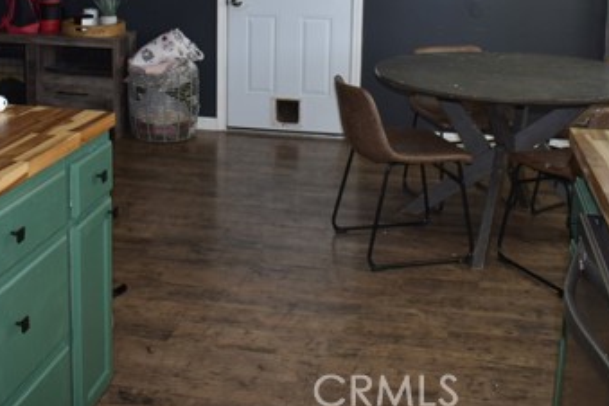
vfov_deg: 25.6
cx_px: 232
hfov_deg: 38.7
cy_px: 33
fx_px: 863
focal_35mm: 51
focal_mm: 18
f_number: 3.5
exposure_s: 1/50
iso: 200
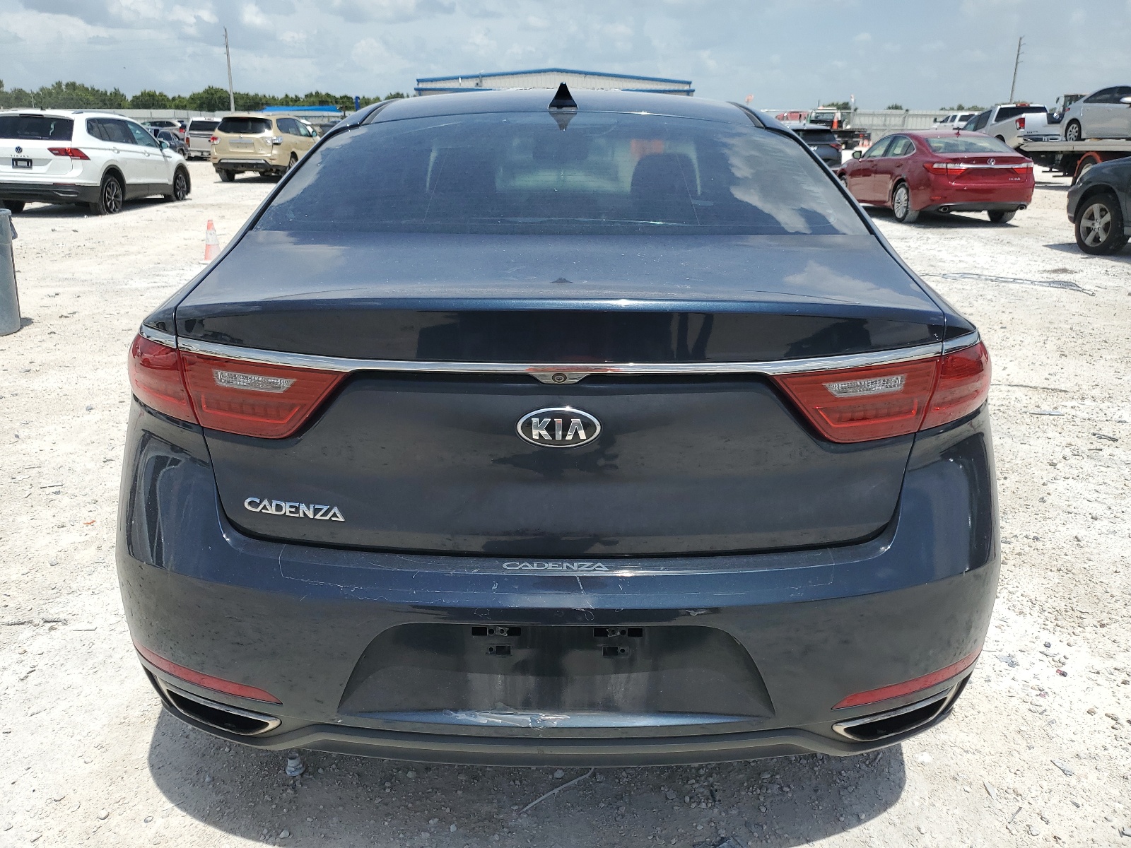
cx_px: 566
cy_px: 424
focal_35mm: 26
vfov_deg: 53.1
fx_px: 849
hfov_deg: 67.3
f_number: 1.5
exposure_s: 1/3333
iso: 50
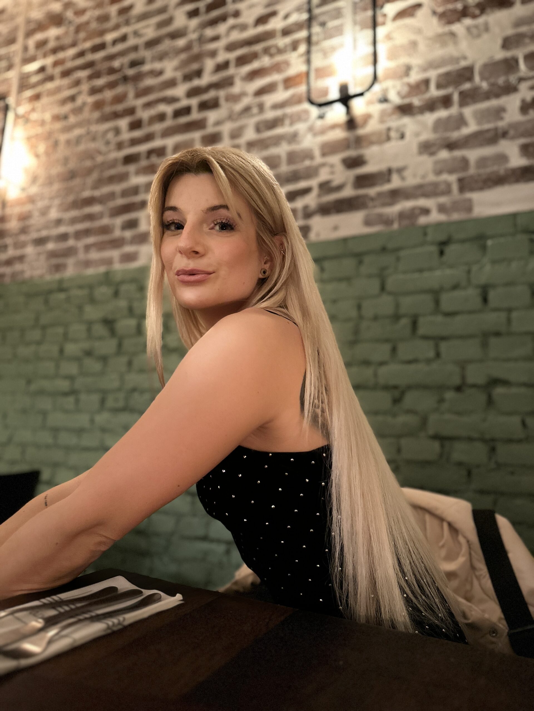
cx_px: 267
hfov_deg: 56.8
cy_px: 356
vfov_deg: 71.6
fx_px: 494
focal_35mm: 24
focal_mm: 6.86
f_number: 1.78
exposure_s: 1/25
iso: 1600
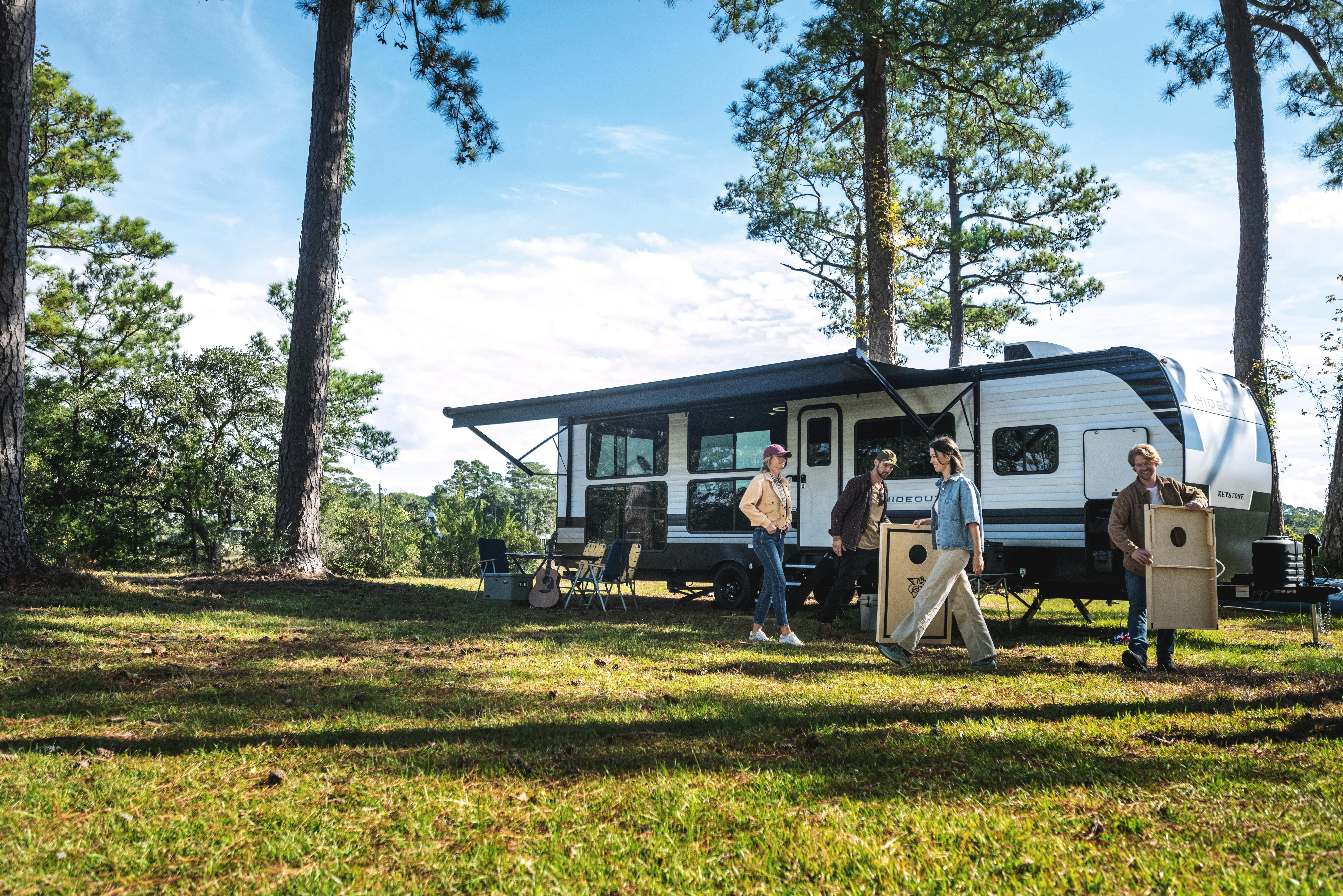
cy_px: 448
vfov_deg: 43.6
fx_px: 1119
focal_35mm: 30
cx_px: 672
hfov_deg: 61.9
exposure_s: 1/2500
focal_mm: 30
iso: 800
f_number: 4
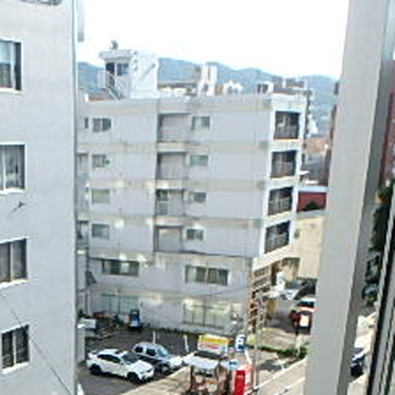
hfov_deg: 30.7
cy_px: 413
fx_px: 684
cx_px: 37
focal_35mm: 53
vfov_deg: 29.6
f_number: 3.5
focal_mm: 3.7
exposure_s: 1/500
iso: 125
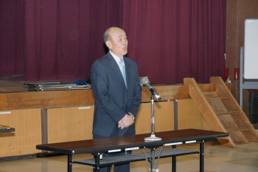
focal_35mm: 120
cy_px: 86
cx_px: 129
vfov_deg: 11.4
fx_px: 860
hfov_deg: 17.1
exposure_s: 1/125
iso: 800
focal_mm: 80
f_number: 8
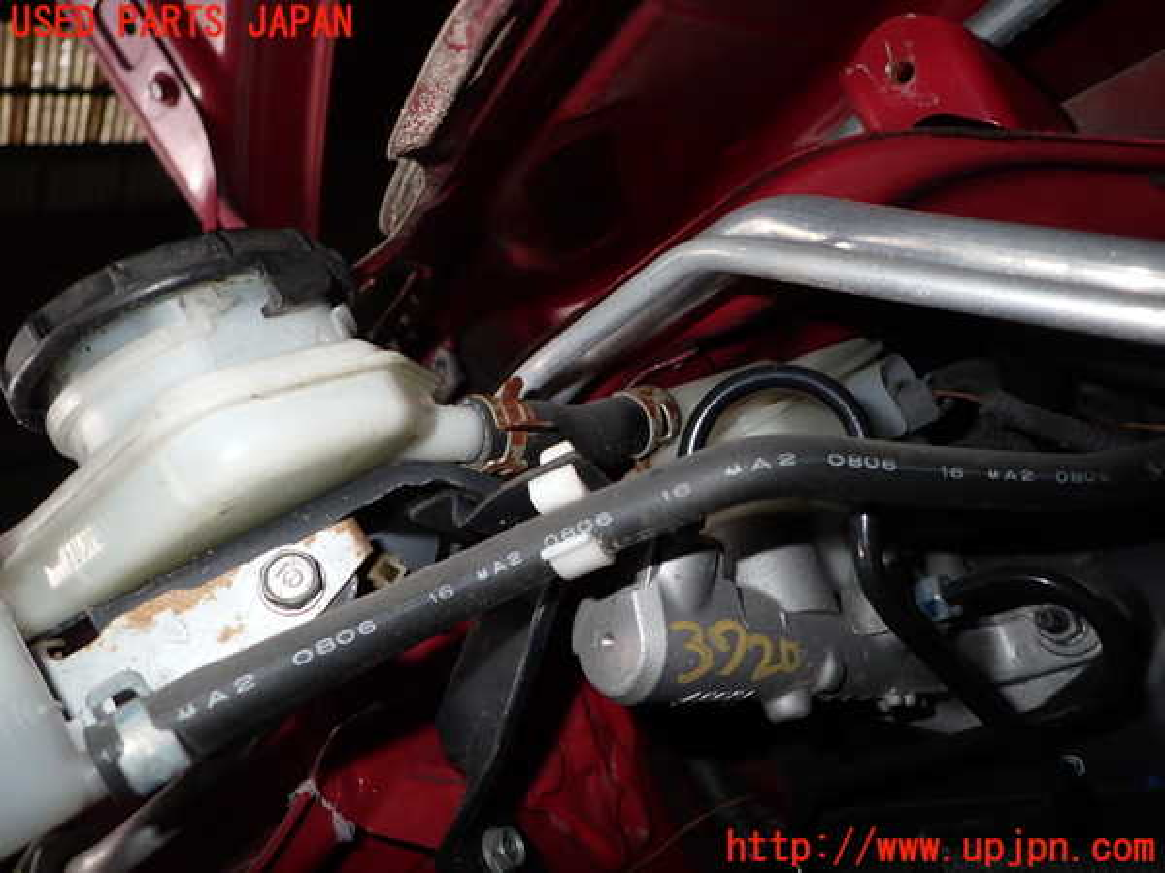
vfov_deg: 54.9
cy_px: 436
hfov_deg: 69.4
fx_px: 841
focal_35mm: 25
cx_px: 582
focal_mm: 4.5
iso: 200
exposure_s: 1/30
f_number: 5.6
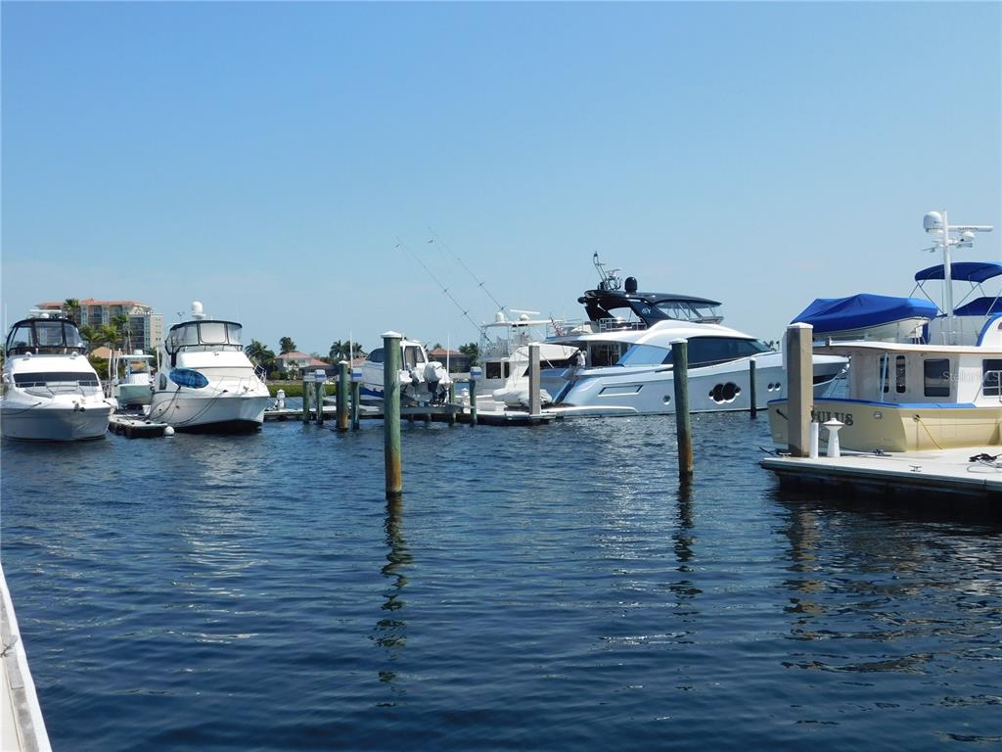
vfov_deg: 39.7
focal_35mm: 36
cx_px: 501
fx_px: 1042
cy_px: 376
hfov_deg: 51.4
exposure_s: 1/500
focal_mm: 6.3
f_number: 7
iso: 125
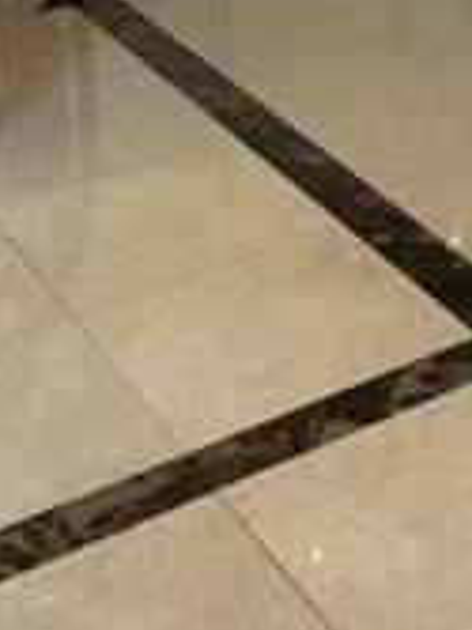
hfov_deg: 14.6
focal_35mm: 92
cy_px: -275
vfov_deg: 19.1
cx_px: 778
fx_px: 1675
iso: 125
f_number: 1.78
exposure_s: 1/120
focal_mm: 6.86
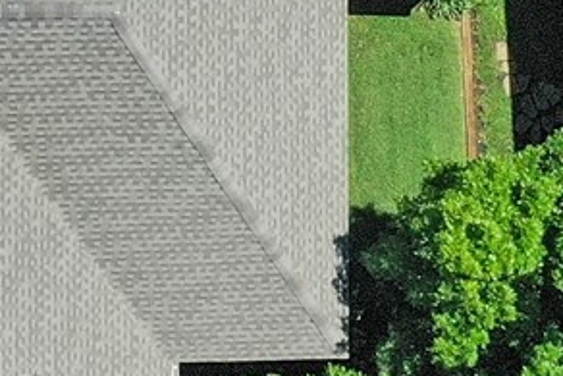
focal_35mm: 208
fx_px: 3254
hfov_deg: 9.8
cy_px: -258
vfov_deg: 6.5
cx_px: -58
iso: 400
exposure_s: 1/1600
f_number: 6.3
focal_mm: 10.26
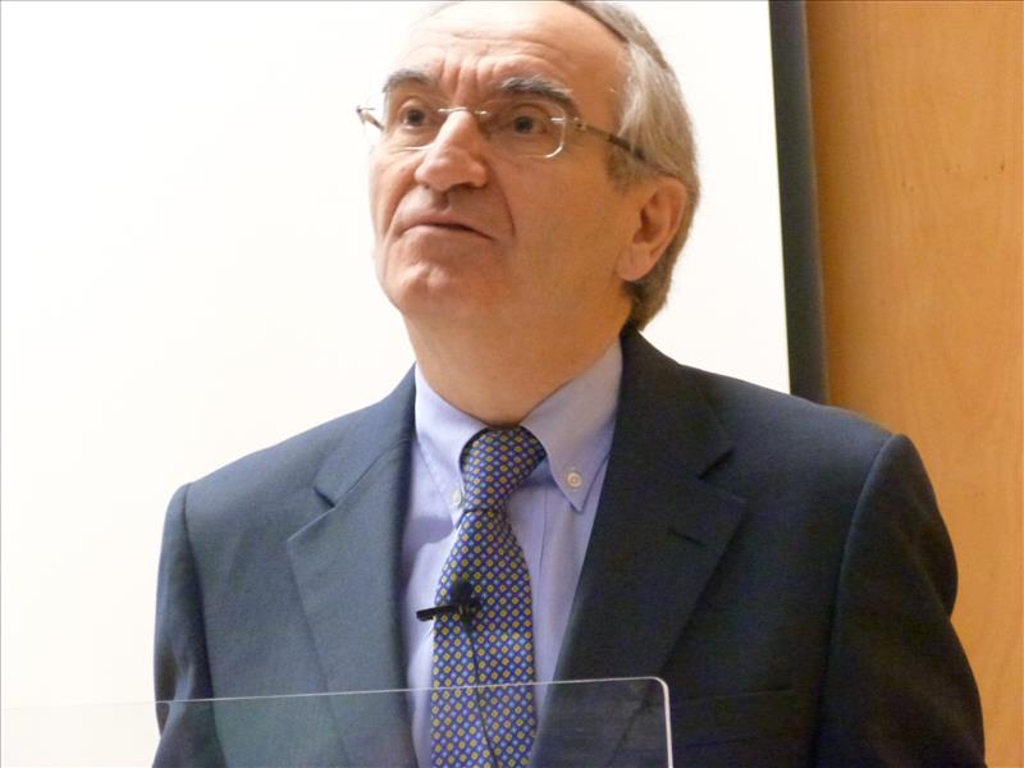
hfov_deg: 7.0
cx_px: 512
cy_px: 384
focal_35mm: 284
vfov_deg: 5.2
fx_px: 8401
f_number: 4
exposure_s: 1/15
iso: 1250
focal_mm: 51.1
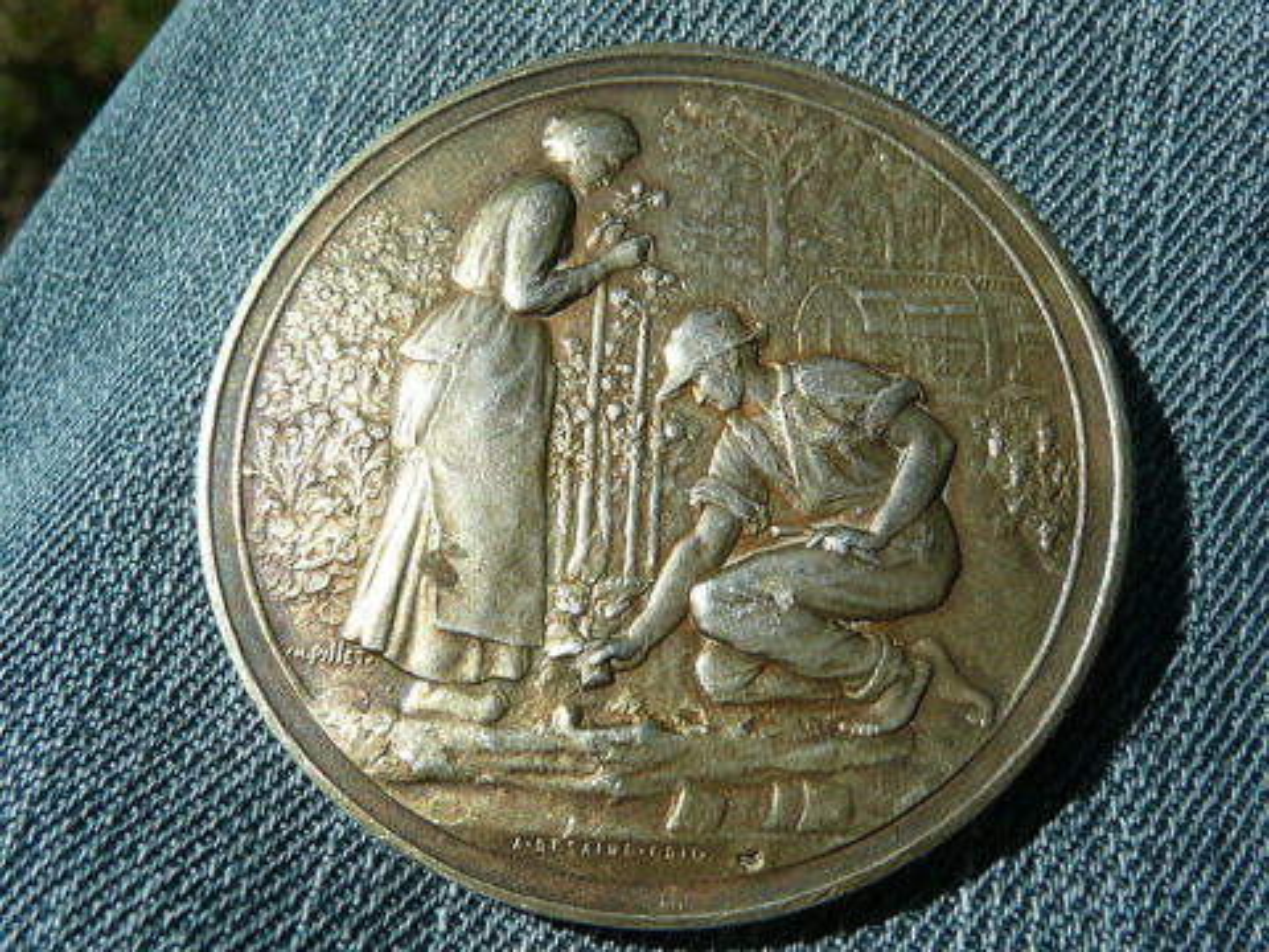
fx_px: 1320
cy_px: 476
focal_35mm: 36
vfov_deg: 39.7
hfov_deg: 51.4
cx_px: 634
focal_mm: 4.9
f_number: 8
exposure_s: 1/250
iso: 100
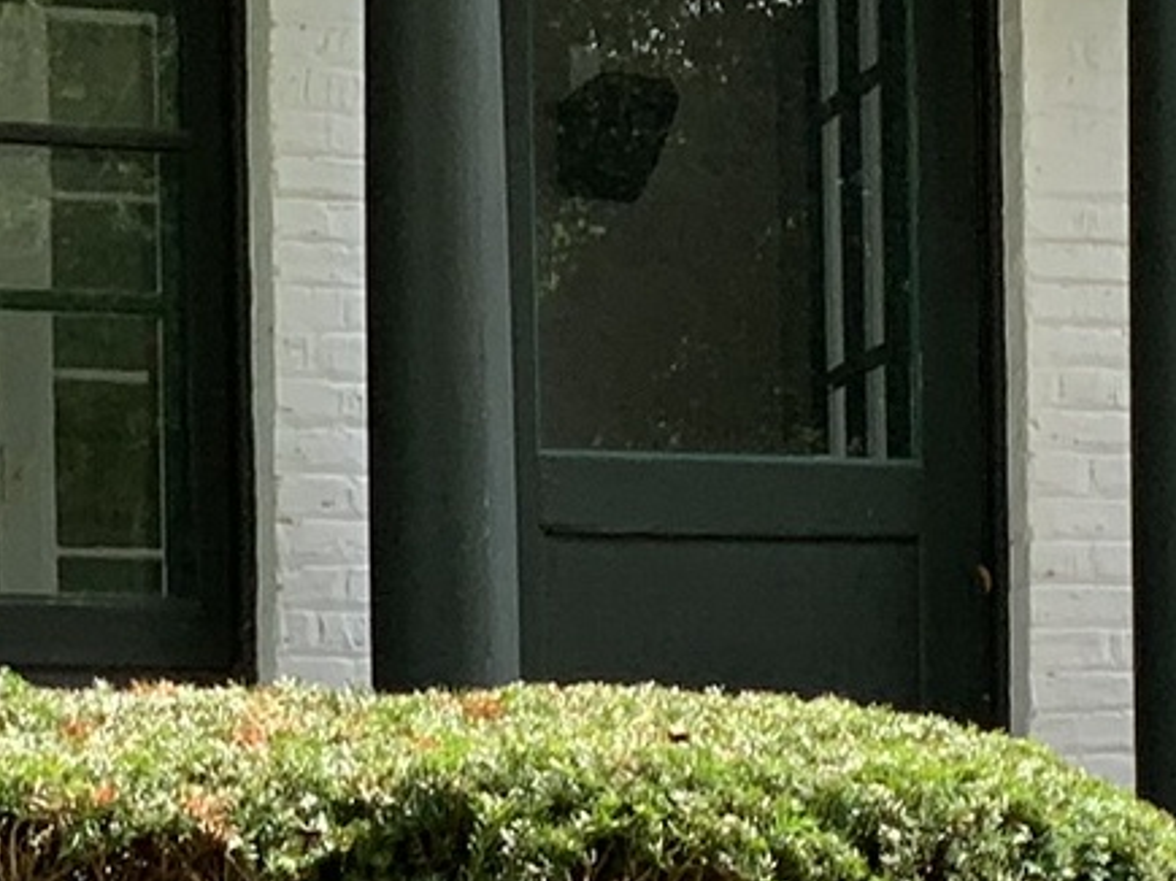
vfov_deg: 6.2
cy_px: 1062
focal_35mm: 239
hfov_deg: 7.9
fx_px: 8117
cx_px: 2355
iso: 16
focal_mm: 6
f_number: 2.4
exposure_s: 1/217
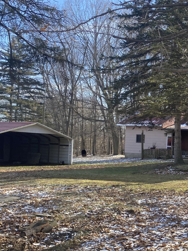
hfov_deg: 26.6
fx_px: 355
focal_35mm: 49
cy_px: 146
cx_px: 222
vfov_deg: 38.8
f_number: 1.8
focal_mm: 4.25
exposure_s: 1/738
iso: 32
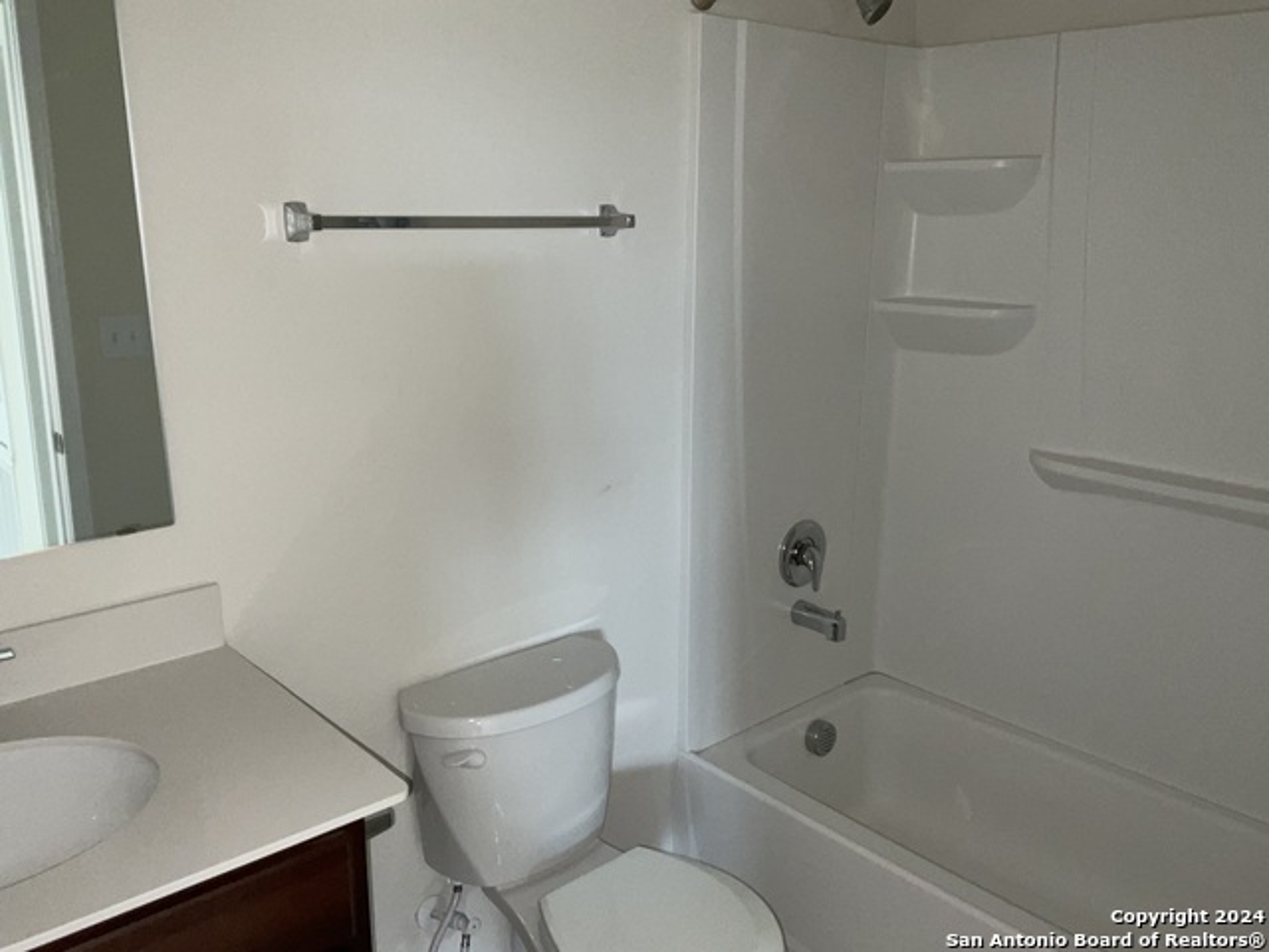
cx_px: 634
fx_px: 1063
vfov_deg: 48.2
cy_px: 476
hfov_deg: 61.7
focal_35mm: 29
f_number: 1.8
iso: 80
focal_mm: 3
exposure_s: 1/58
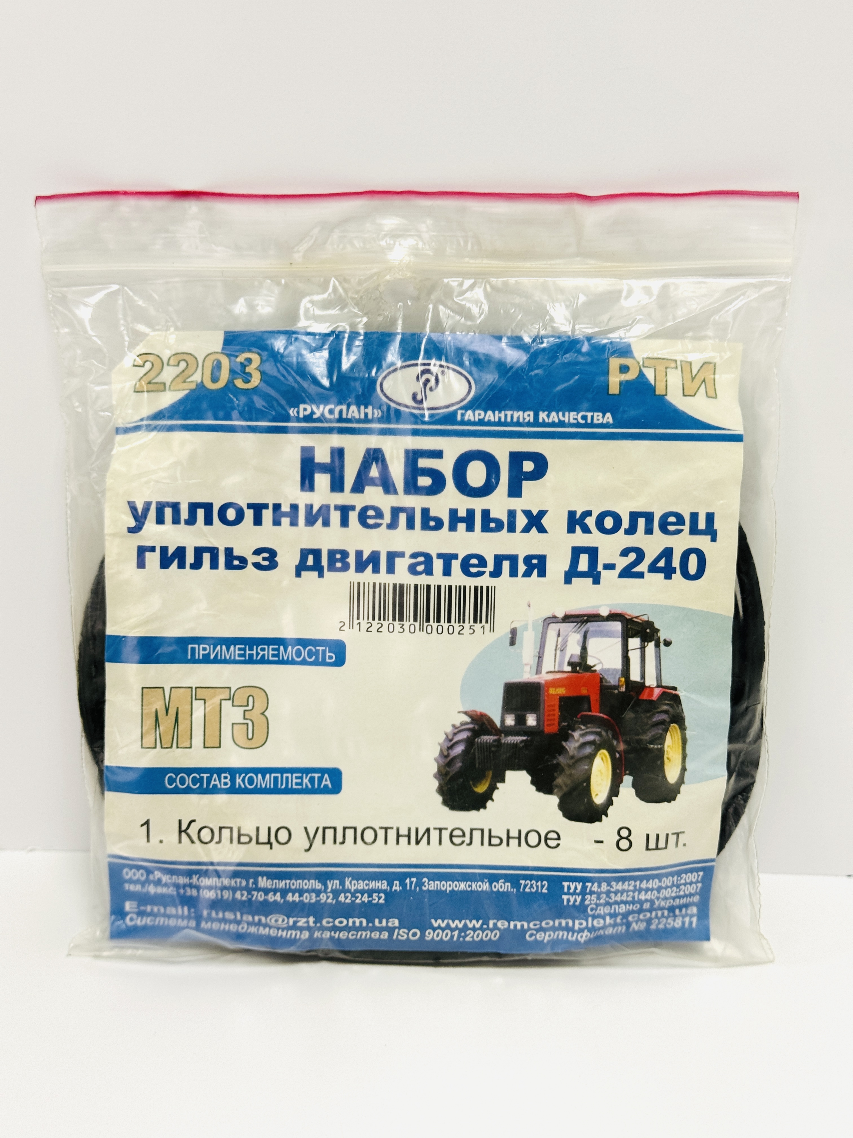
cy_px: 569
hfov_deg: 30.3
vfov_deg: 39.7
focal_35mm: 48
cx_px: 426
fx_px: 1577
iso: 64
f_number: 1.78
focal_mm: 6.76
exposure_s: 1/100
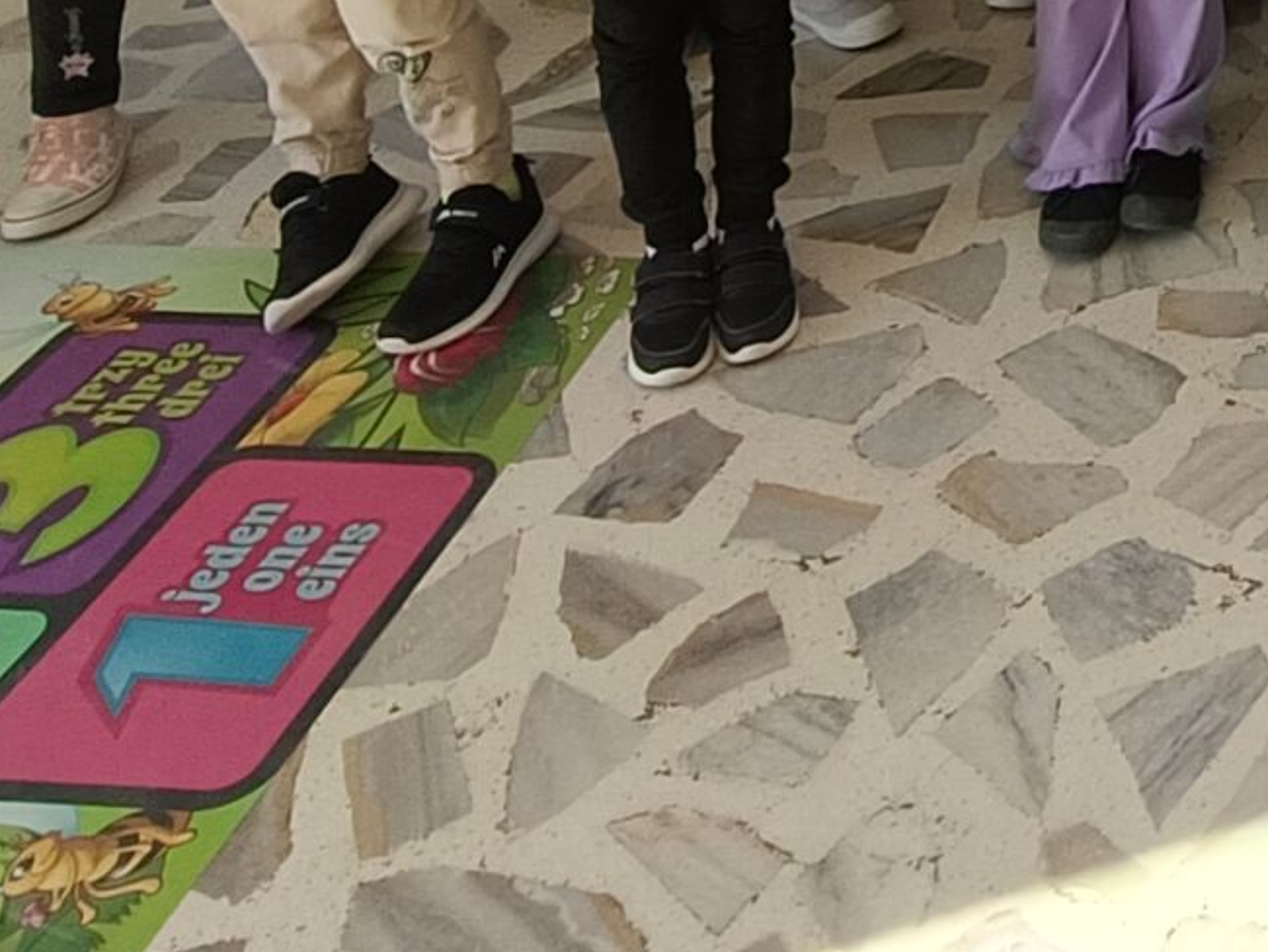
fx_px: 2309
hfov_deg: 26.6
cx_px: 1594
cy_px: -782
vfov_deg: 18.2
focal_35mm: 63
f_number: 2.2
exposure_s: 1/120
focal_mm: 2.78
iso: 100
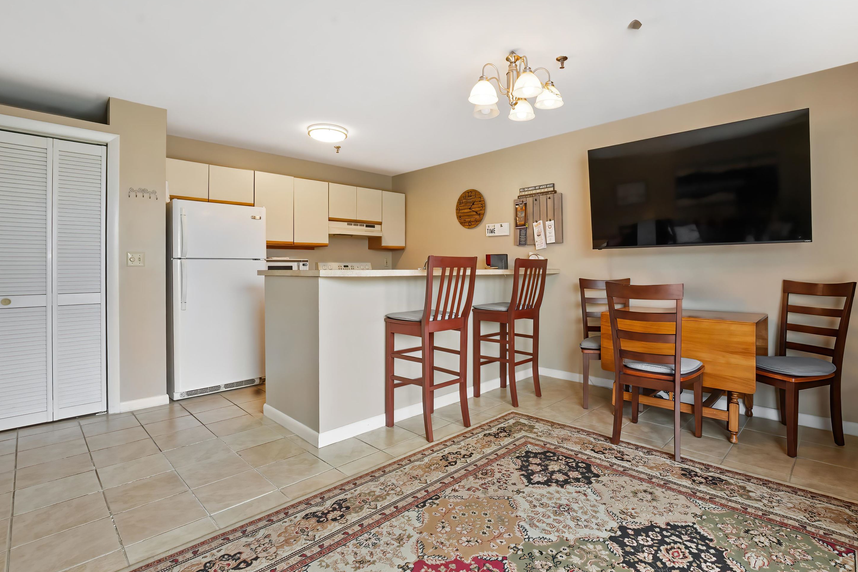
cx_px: 447
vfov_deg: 73.7
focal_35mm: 16
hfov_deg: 96.7
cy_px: 278
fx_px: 381
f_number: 9
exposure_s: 1/13
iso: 500
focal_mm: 10
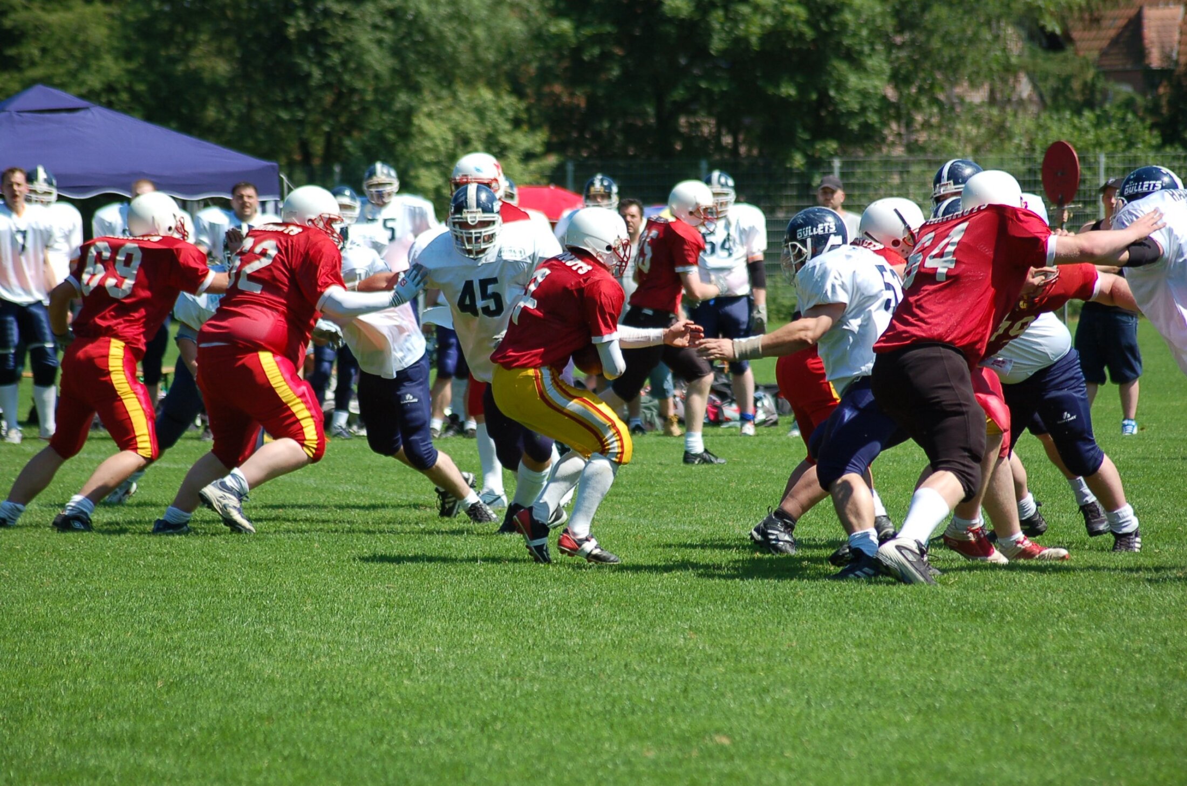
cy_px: 393
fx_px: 7405
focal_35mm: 225
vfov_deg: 6.1
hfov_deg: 9.2
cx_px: 594
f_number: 4.5
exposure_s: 1/1000
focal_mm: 150
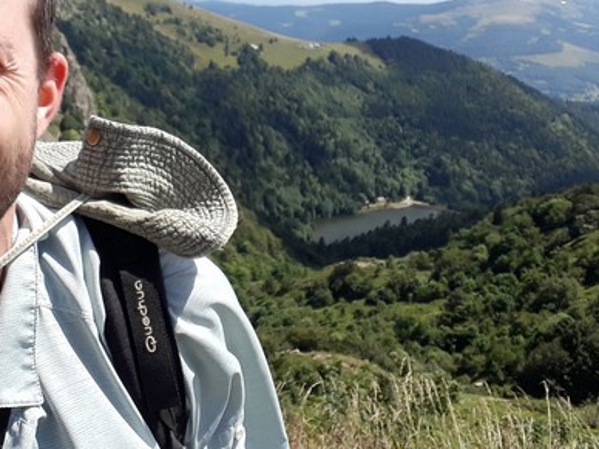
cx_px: 137
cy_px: 109
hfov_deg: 31.5
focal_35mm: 60
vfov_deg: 24.1
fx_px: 1038
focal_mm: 2.91
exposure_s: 1/1325
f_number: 1.9
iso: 50
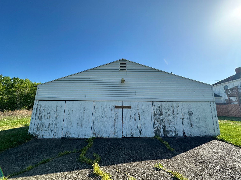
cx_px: 120
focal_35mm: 14
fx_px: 97
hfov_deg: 102.1
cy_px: 90
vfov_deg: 85.7
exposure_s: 1/1319
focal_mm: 2.22
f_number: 2.2
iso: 50
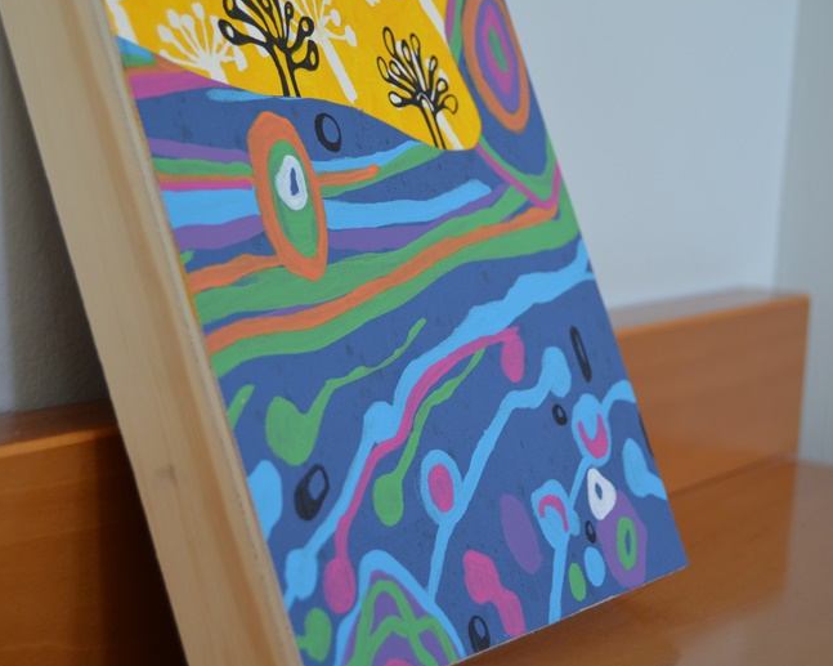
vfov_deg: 21.0
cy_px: 326
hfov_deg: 26.1
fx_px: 1799
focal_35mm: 73
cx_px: 366
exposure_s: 1/60
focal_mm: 42
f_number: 5
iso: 400
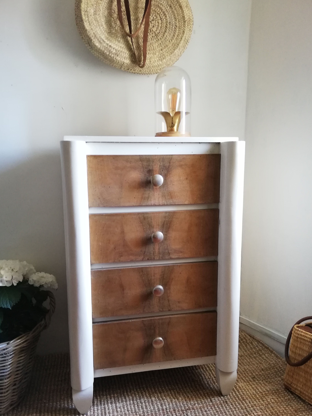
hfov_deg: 48.2
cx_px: 153
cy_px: 221
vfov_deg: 61.6
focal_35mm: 29
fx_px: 348
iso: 400
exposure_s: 1/24
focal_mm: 3.81
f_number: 2.2
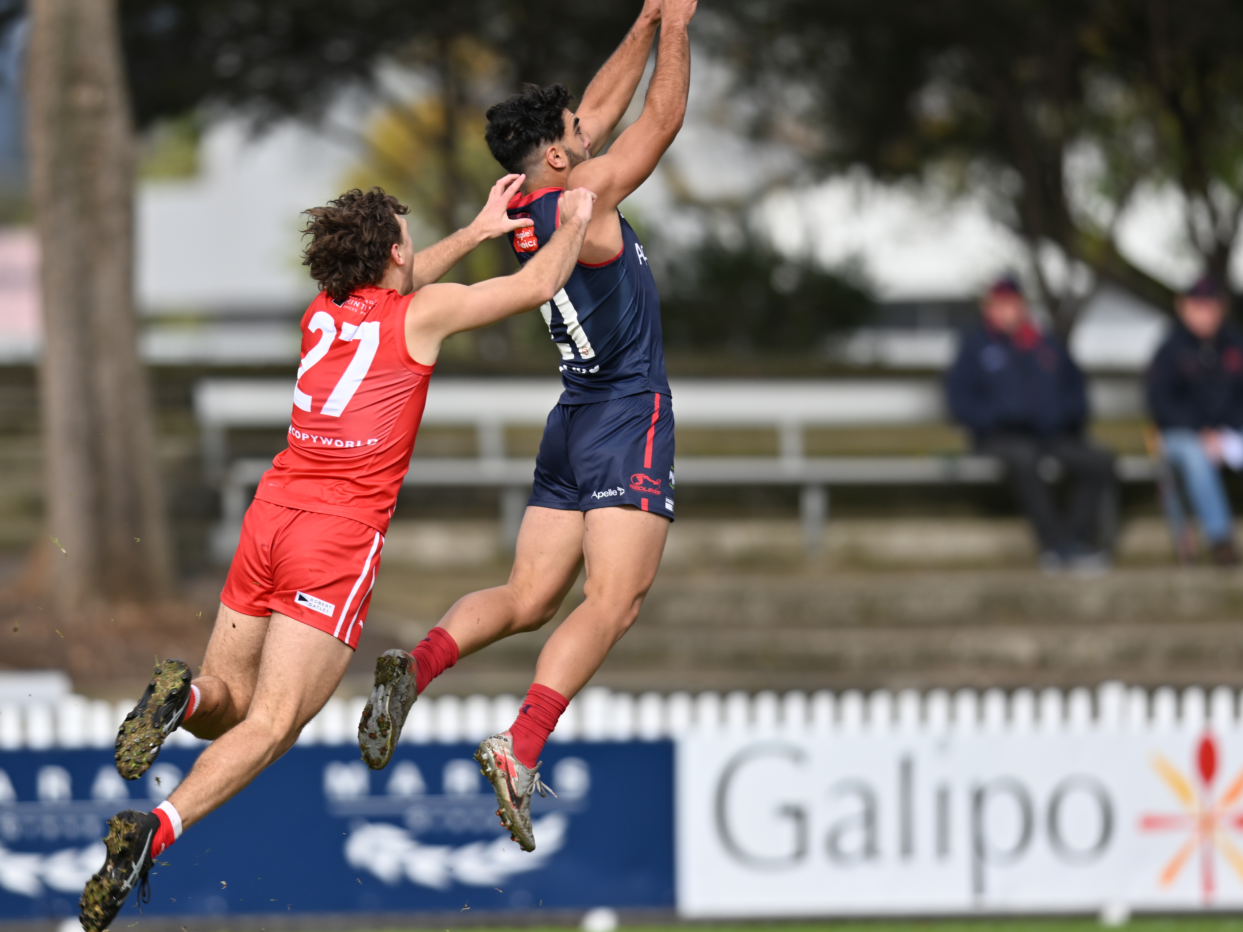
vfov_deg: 2.2
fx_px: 24311
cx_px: 408
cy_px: 369
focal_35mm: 677
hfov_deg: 2.9
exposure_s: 1/1000
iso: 64
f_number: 2.8
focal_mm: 400
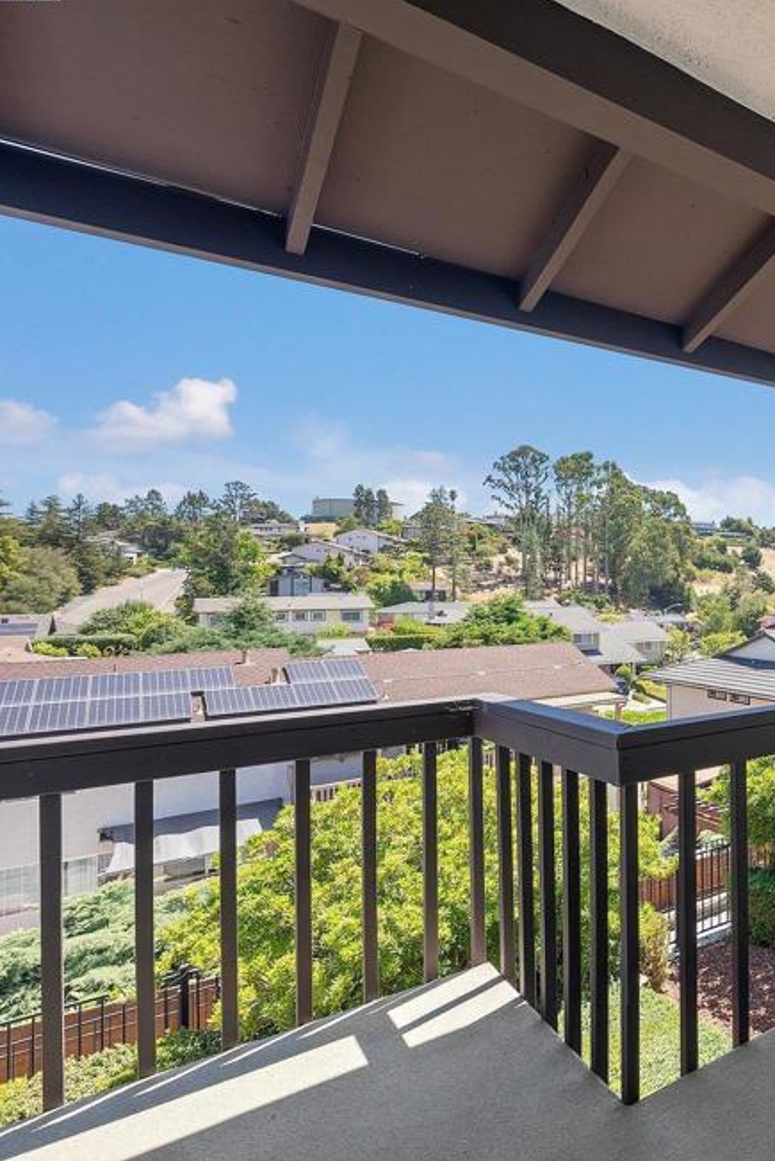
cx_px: 866
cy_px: 591
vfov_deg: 78.6
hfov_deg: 43.4
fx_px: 710
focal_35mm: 22
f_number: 8
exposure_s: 1/160
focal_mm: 14
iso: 500
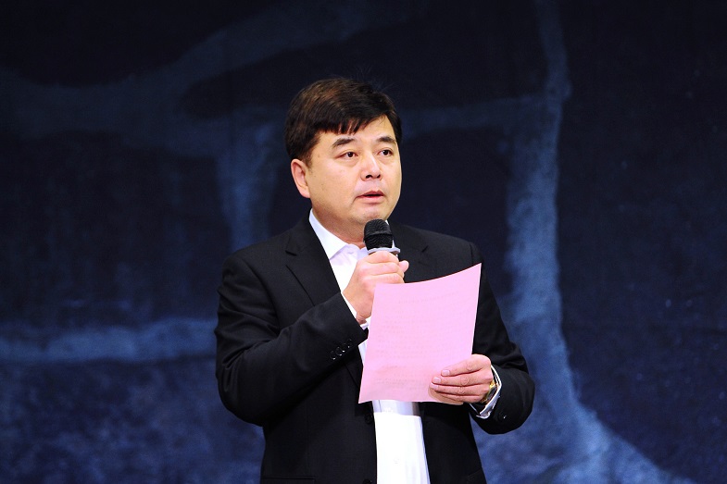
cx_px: 364
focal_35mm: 145
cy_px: 242
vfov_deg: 9.5
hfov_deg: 14.2
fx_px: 2927
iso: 1250
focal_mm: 145
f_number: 2.8
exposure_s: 1/160
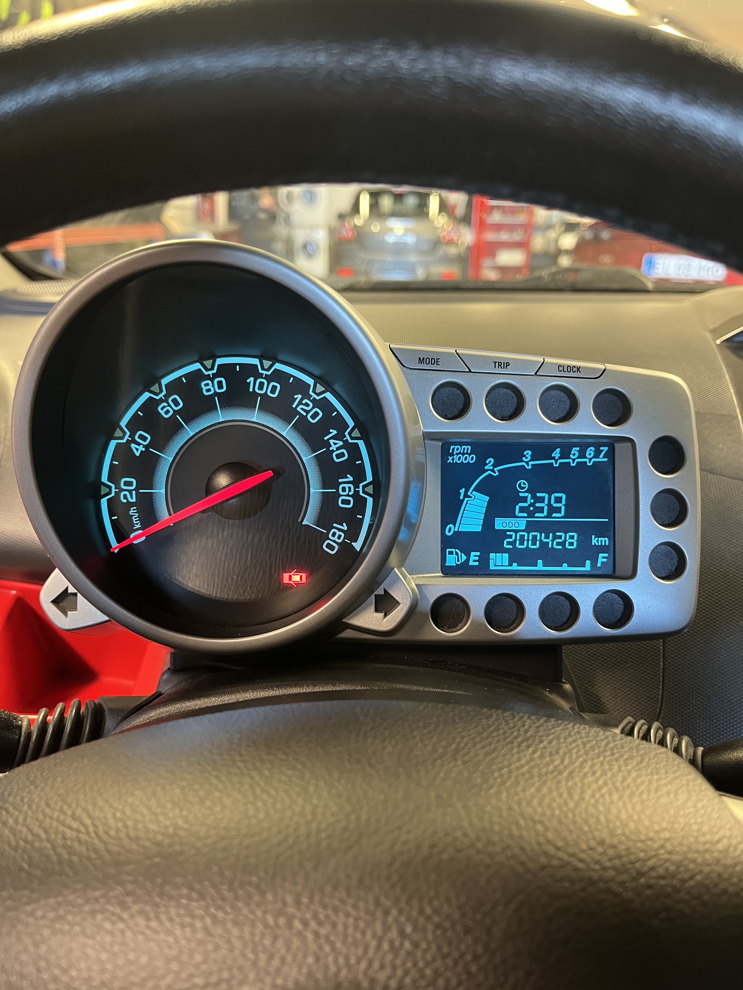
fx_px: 744
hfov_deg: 53.1
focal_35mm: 26
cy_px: 495
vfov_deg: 67.3
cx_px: 372
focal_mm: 5.1
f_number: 1.6
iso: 320
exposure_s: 1/50
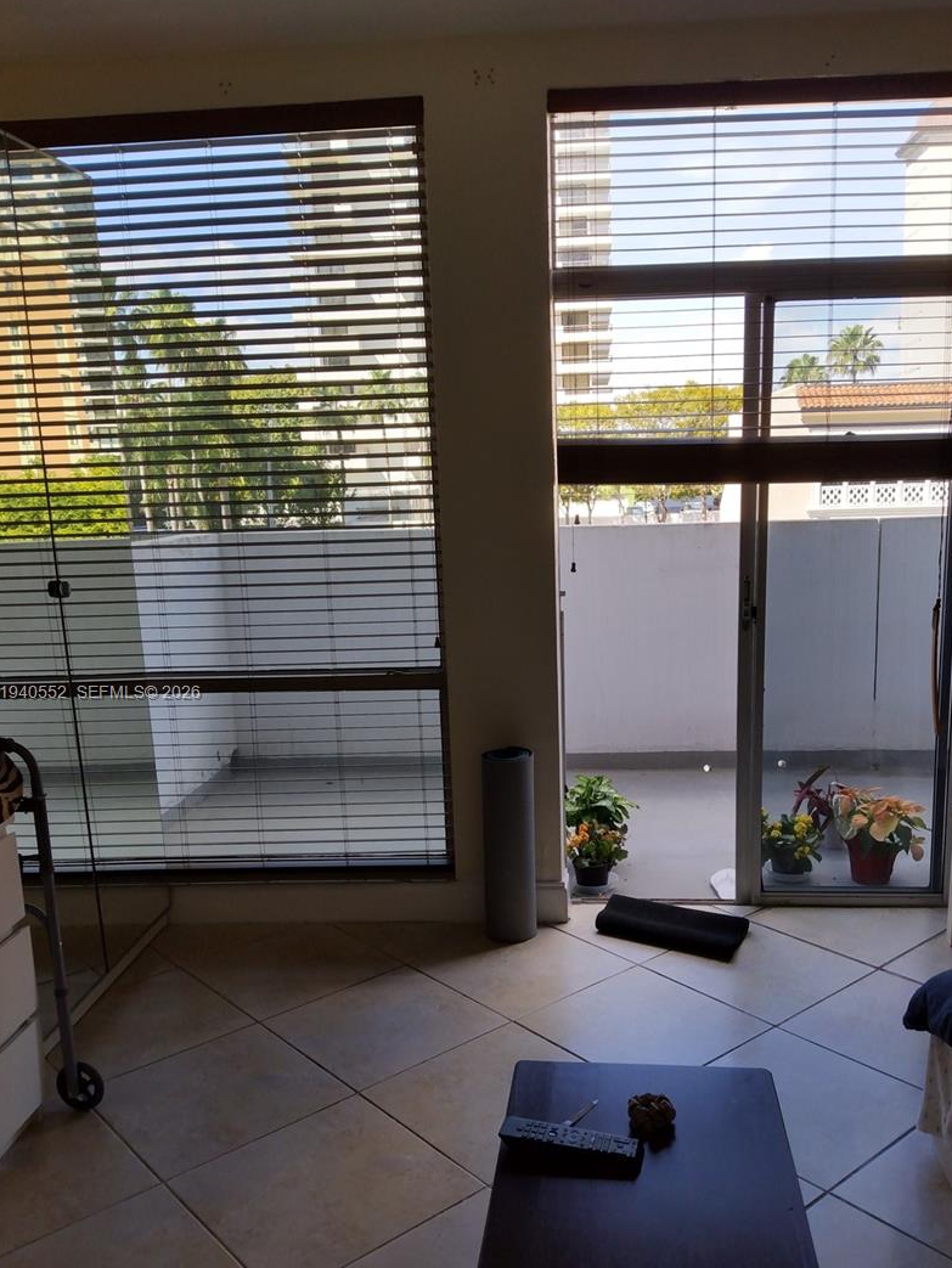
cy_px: 694
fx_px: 843
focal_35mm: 23
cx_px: 523
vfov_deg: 73.7
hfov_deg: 58.8
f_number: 2
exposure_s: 1/368
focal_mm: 3.54
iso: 100
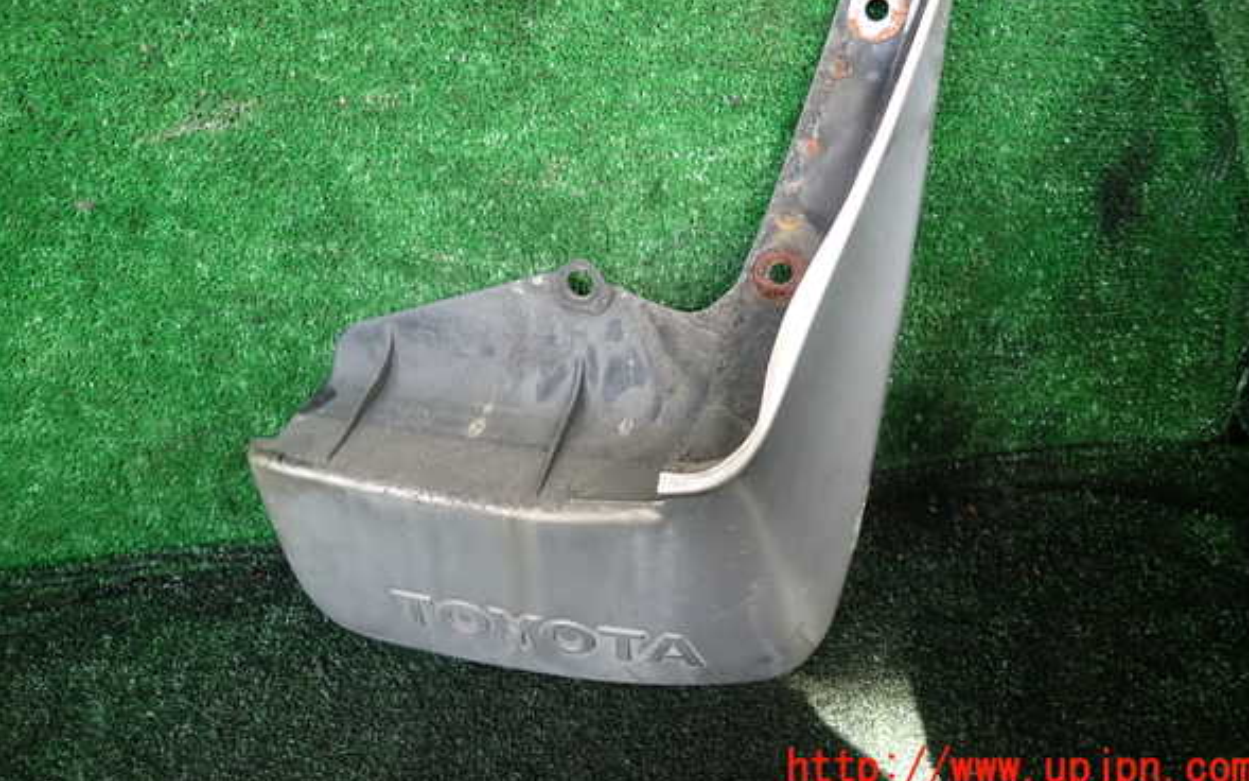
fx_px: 919
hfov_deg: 68.4
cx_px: 630
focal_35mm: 27
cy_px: 318
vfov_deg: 45.8
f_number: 2
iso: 100
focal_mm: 4.5
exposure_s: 1/80
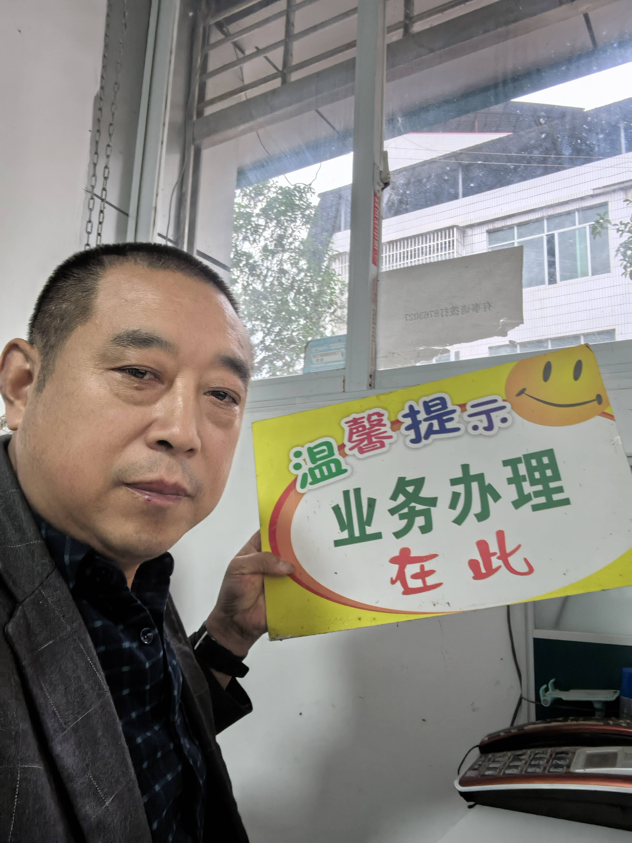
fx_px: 657
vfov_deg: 65.3
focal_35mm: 27
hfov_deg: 51.4
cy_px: 422
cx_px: 316
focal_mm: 2.7
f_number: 2.4
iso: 320
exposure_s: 1/36.2
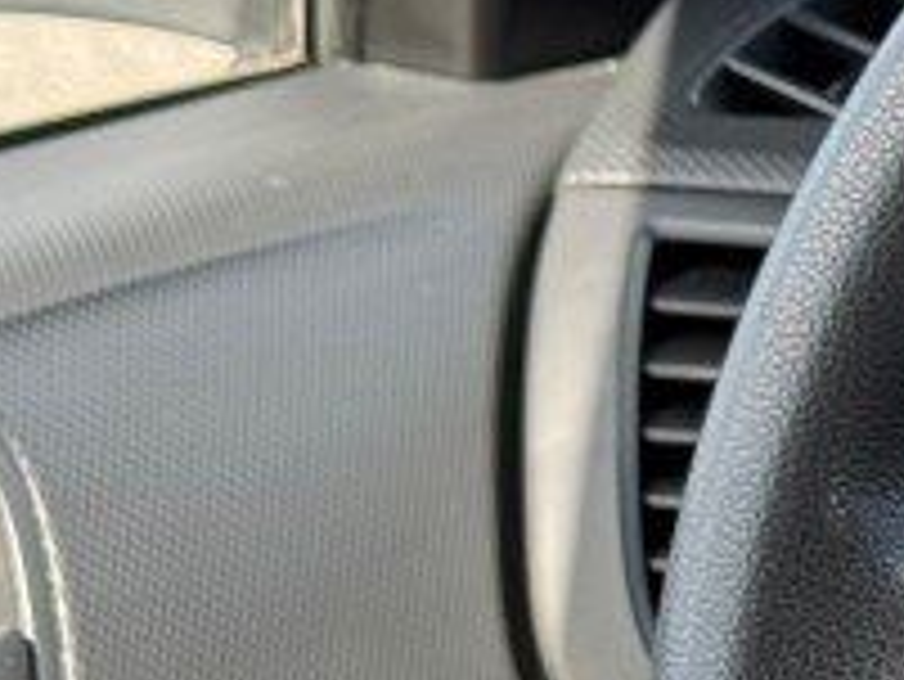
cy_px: 829
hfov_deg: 7.7
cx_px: 1979
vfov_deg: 6.1
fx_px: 6376
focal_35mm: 244
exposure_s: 1/299
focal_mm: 6.76
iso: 64
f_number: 1.78
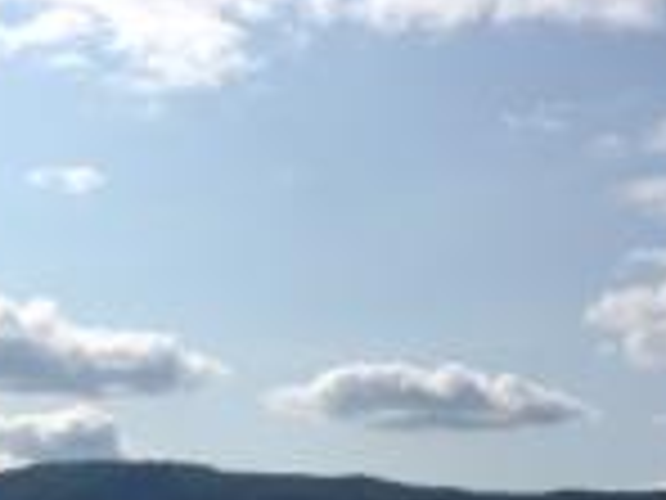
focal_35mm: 89
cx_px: 184
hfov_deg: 21.9
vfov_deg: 15.9
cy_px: 617
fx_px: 1712
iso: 50
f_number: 2.4
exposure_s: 1/3195
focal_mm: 4.12
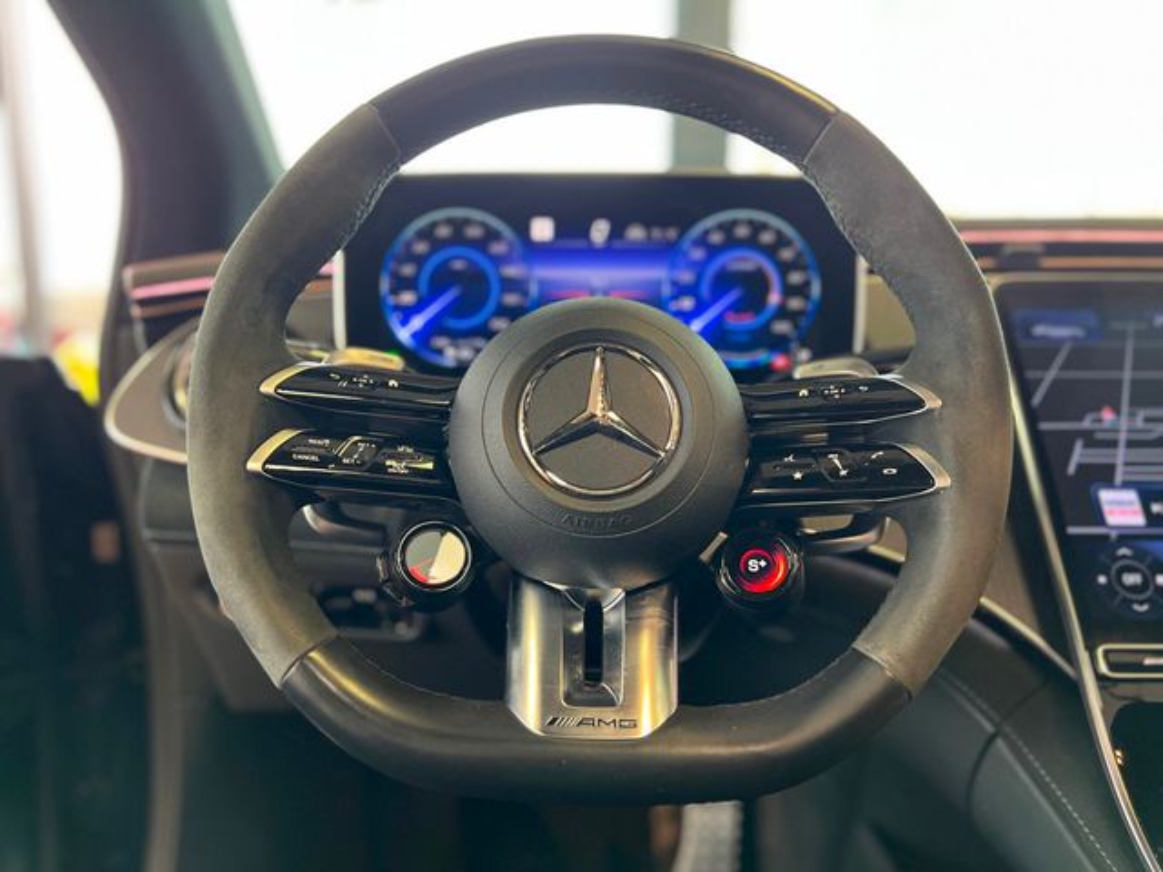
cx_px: 582
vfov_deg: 53.1
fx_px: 874
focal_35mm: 26
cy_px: 436
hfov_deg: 67.3
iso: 250
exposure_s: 1/60
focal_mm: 5.7
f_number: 1.5
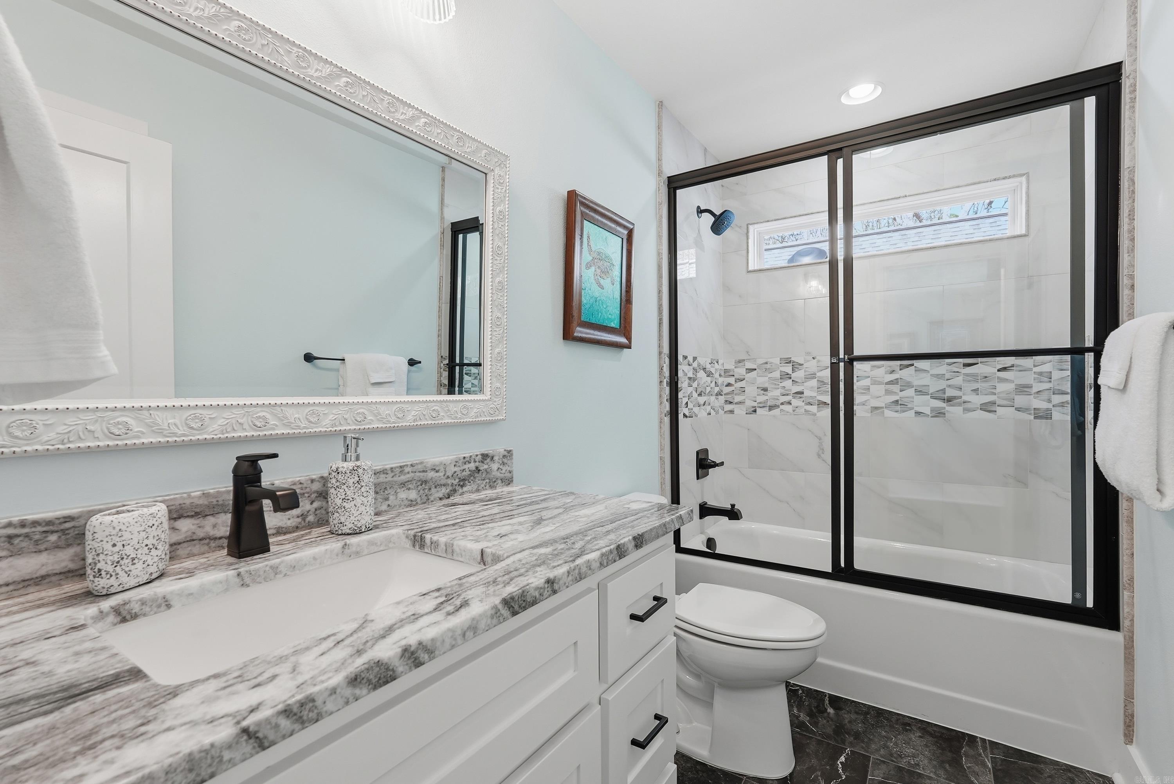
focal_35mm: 16
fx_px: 522
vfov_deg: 73.8
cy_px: 392
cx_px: 587
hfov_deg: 96.7
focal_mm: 16
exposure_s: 1/50
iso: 250
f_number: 9
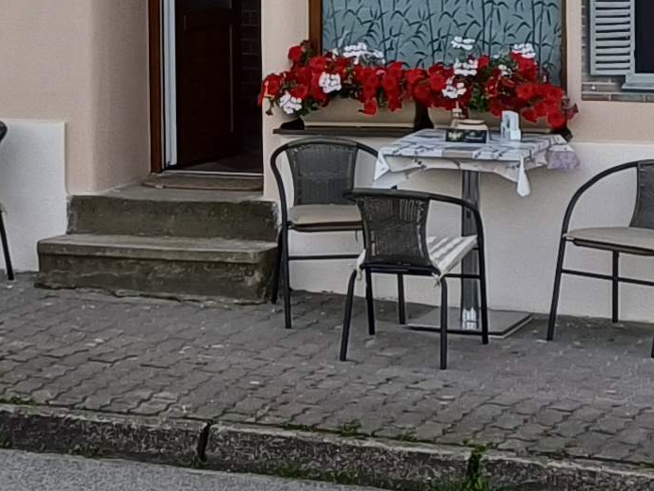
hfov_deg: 13.7
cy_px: 74
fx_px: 2722
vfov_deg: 10.3
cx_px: 221
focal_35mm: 144
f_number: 1.8
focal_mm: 4.65
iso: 50
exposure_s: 1/898
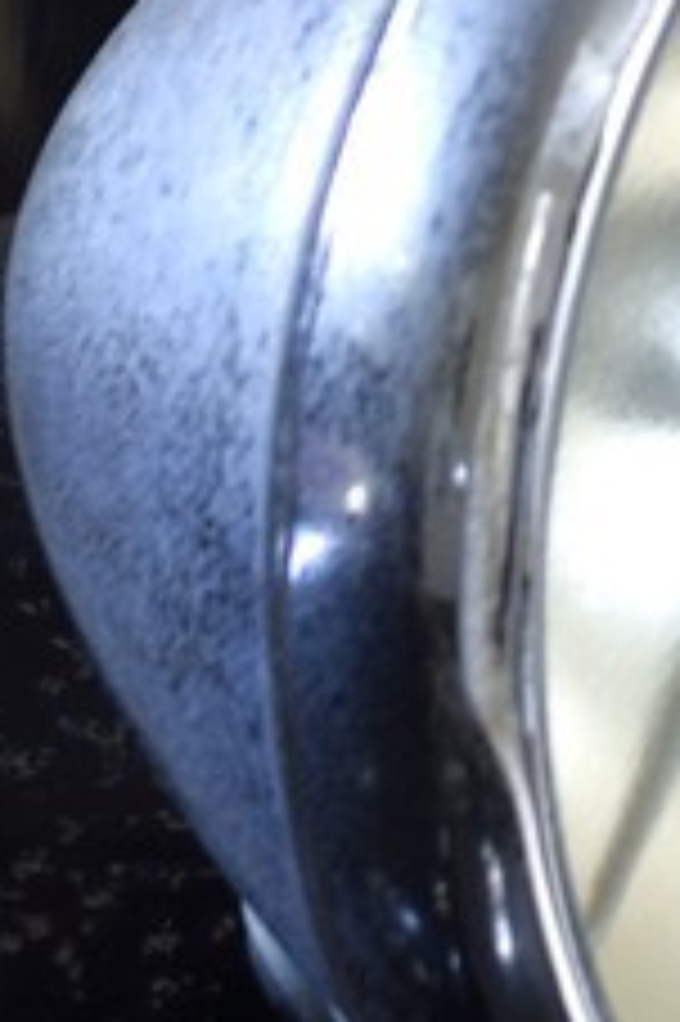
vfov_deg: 4.3
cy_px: -1567
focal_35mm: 466
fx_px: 13222
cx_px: 1574
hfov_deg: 2.9
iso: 800
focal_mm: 66
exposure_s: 1/13
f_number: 5.6
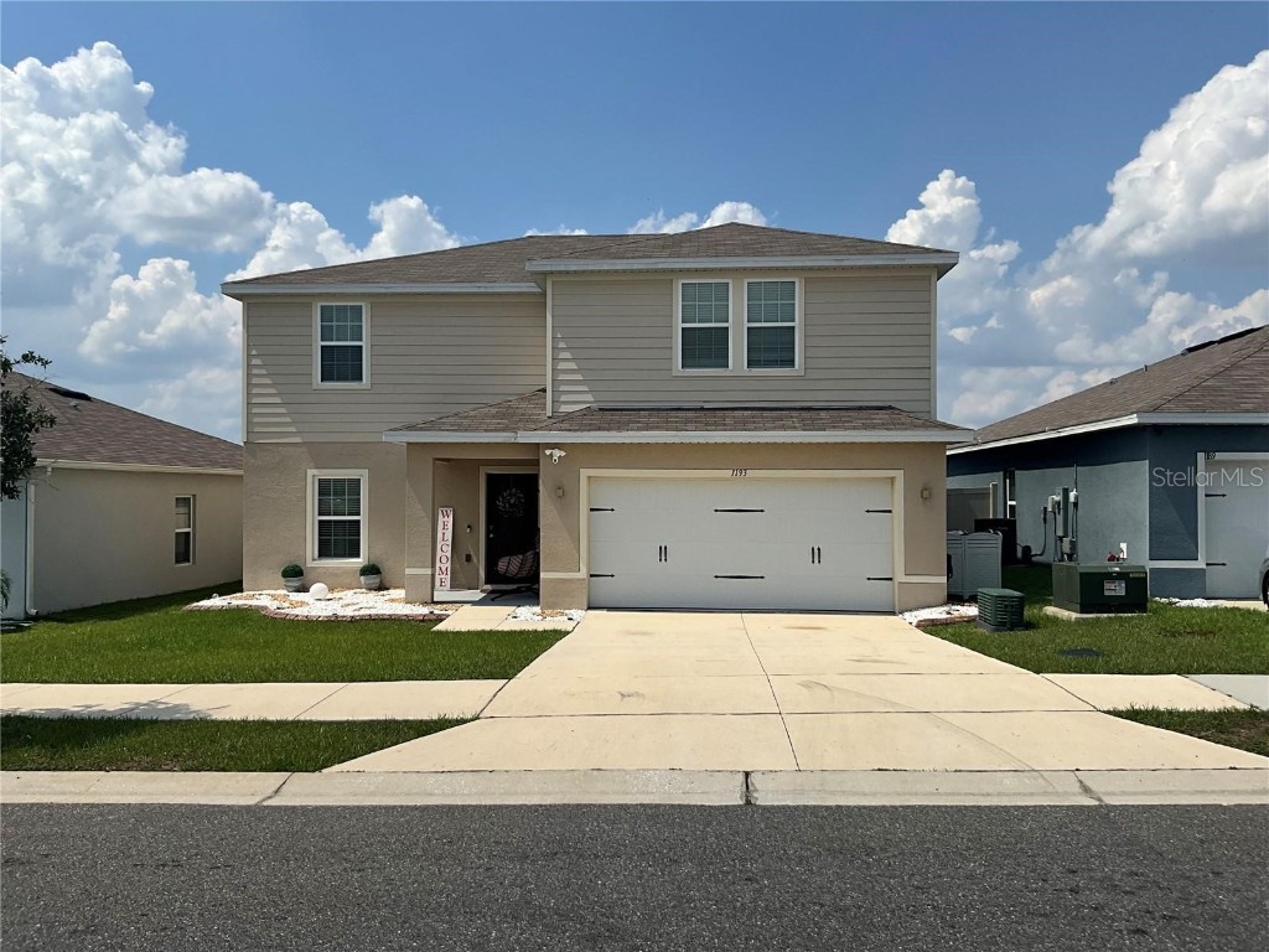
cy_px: 476
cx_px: 634
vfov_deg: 48.2
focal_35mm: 29
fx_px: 1063
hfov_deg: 61.7
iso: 25
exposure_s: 1/4405
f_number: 1.8
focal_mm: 3
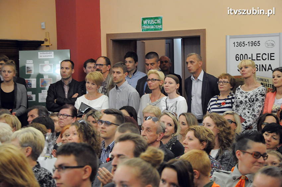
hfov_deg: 19.5
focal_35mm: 105
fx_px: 822
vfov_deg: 13.0
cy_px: 94
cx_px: 141
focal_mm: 70
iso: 2500
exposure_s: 1/80
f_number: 5.6
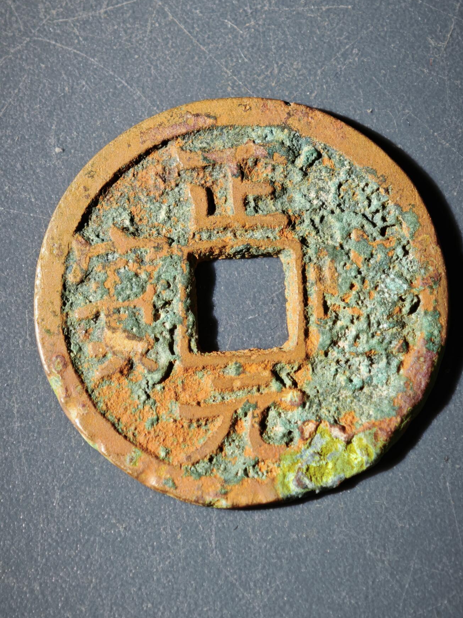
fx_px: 2069
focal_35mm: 116
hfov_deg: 12.8
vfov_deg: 17.0
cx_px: 234
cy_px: 311
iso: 250
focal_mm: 9
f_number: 2
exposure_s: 1/100
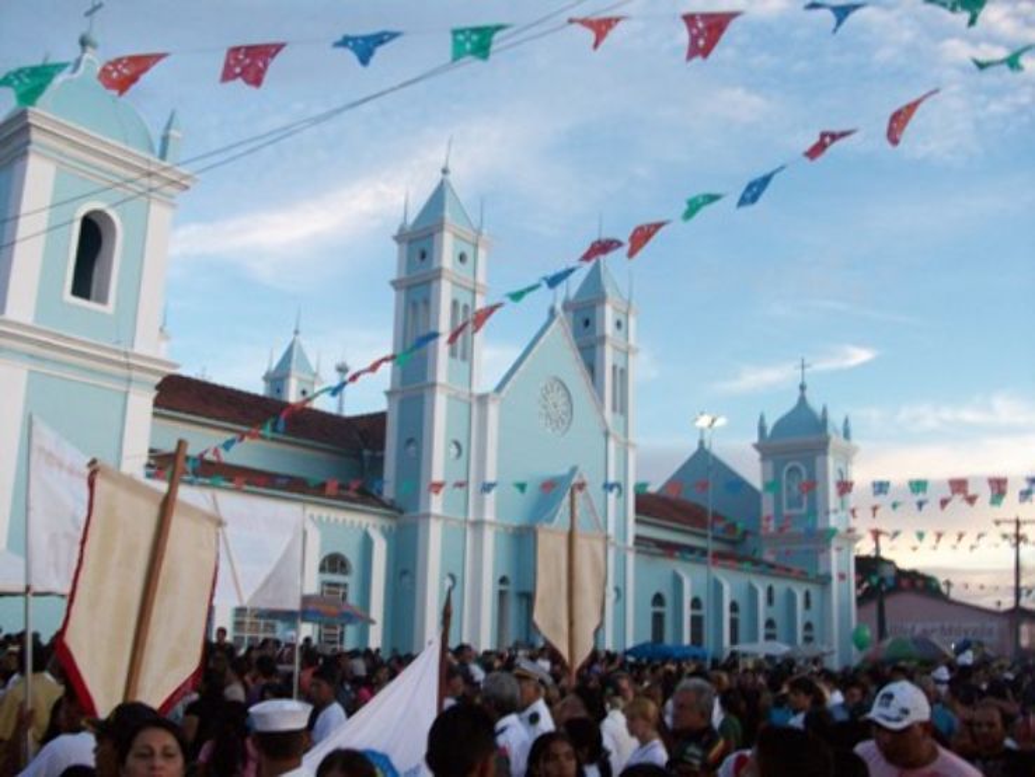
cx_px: 518
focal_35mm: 34
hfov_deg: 53.9
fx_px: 1017
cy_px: 388
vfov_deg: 41.8
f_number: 2.8
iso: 103
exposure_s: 1/128
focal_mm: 5.7
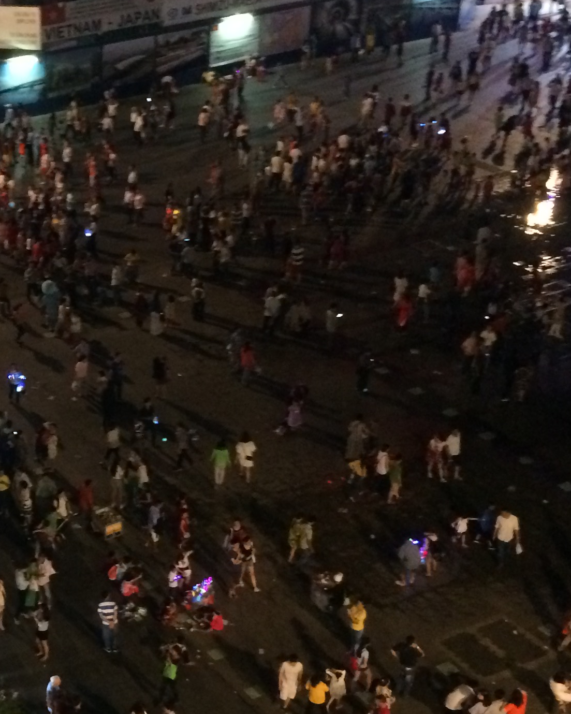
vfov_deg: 28.2
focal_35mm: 67
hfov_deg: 21.6
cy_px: 462
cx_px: -63
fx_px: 1415
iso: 400
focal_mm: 4.15
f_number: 2.2
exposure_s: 1/17
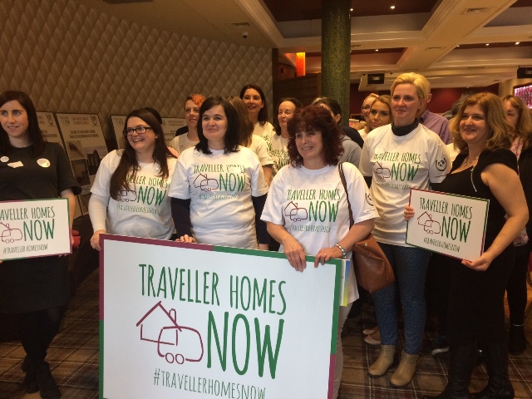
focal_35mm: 29
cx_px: 266
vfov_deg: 48.2
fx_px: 446
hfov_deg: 61.7
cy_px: 200
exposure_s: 1/33
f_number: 2.2
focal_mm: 4.15
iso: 160
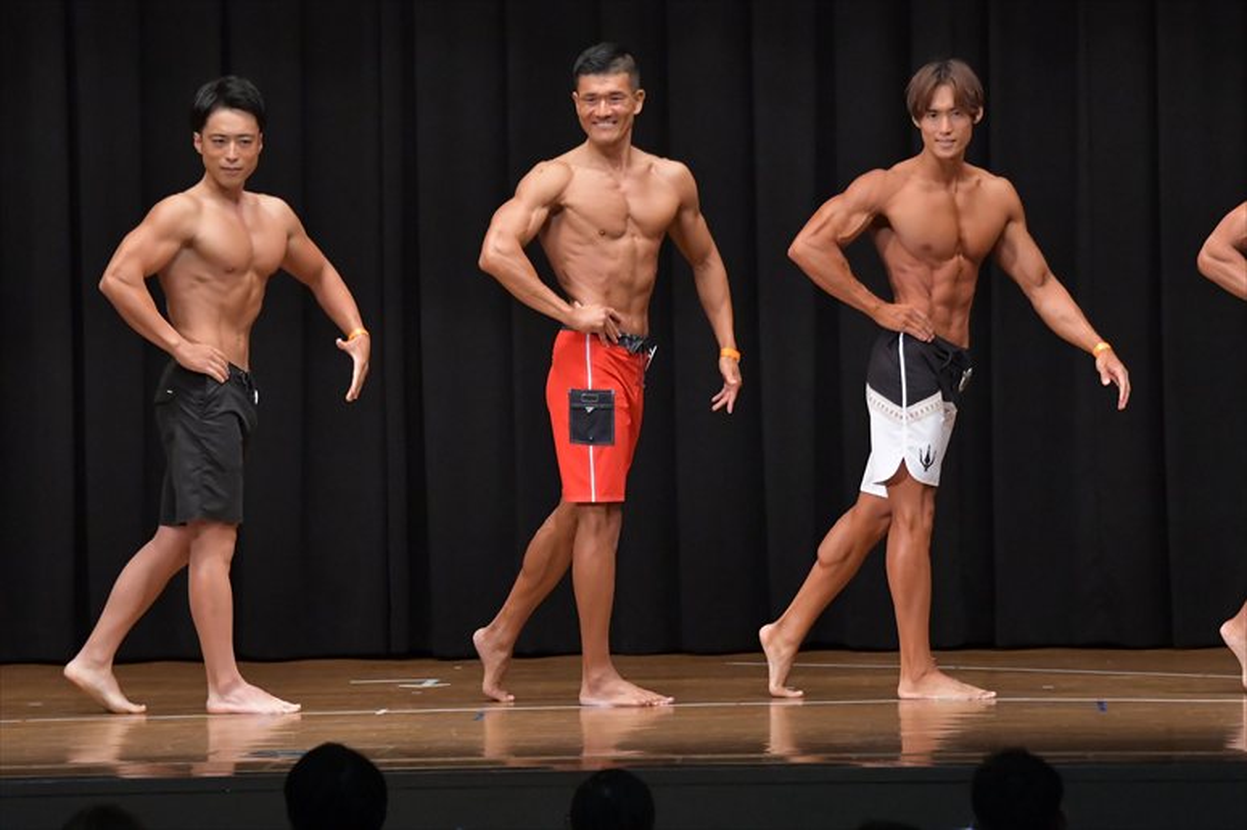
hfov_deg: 10.2
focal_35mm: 202
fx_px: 6994
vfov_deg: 6.8
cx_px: 624
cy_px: 415
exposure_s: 1/400
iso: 6400
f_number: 5.6
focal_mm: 135
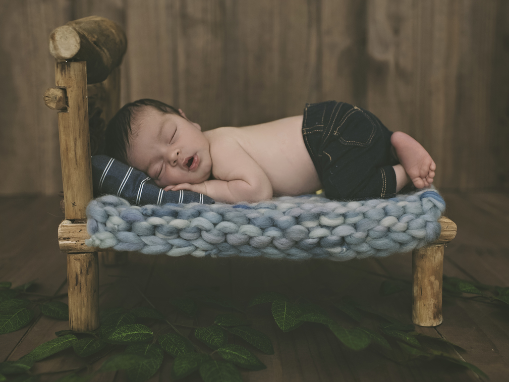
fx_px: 588
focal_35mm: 40
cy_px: 188
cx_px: 259
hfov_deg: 46.8
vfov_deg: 36.0
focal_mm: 35
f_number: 2.5
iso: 200
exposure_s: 1/250
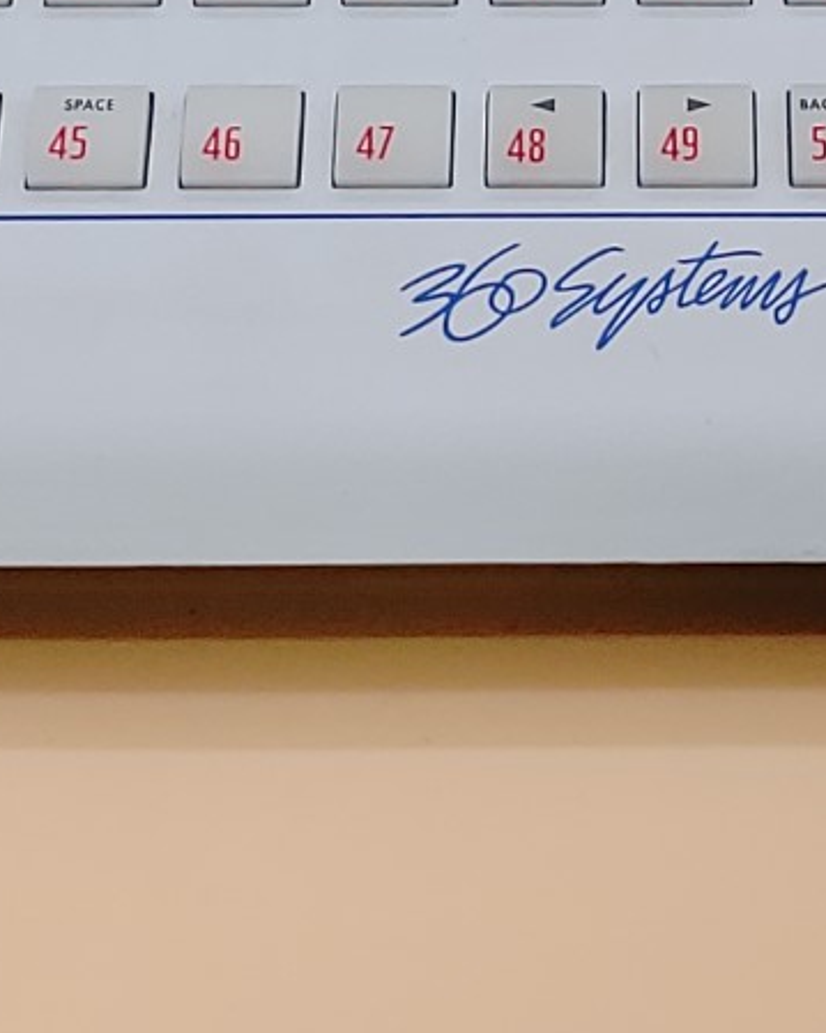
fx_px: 4402
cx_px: 739
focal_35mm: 144
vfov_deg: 13.1
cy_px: -115
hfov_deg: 10.7
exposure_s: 1/89
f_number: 1.8
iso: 50
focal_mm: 4.36
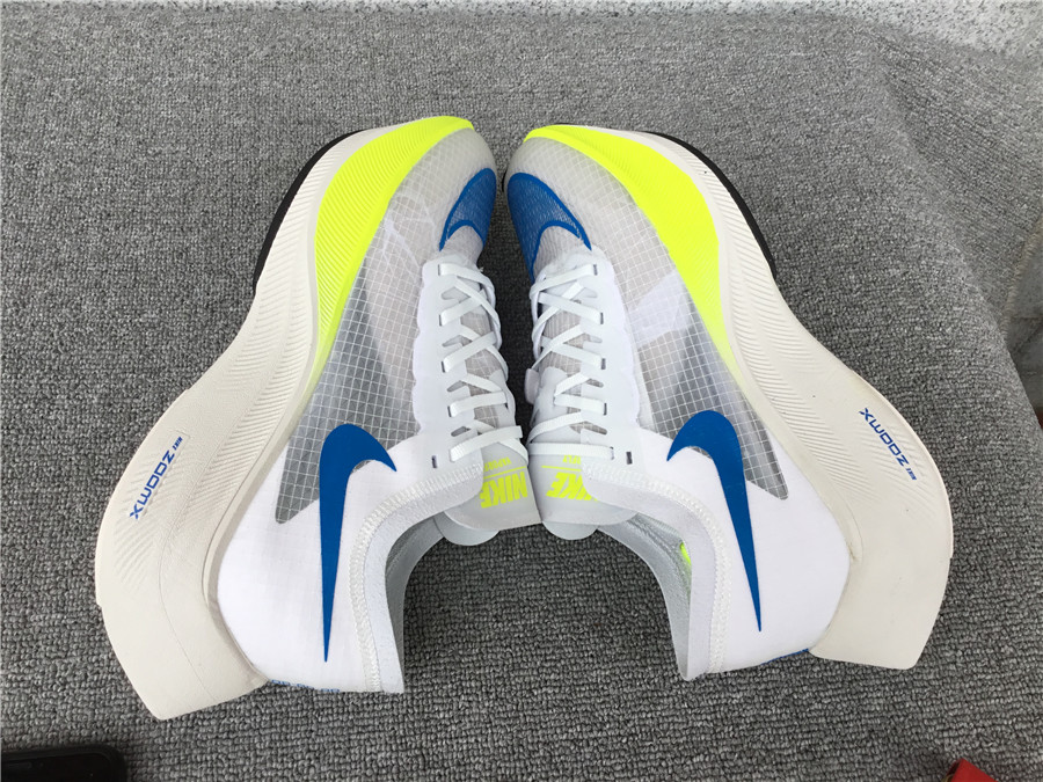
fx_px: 934
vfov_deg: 45.4
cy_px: 391
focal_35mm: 31
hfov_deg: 58.4
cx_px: 522
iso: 25
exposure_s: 1/140
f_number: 2.4
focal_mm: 3.3
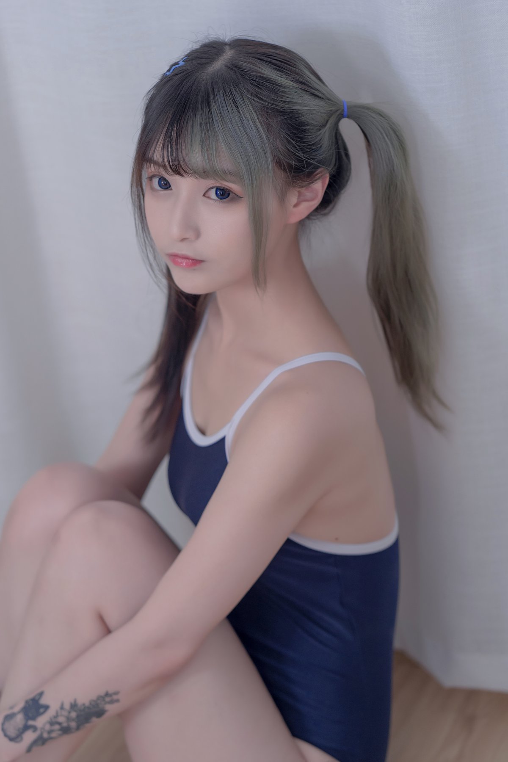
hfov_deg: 16.1
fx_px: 1799
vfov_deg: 23.9
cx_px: 254
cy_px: 381
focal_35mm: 85
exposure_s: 1/125
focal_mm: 85
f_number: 2.8
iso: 640
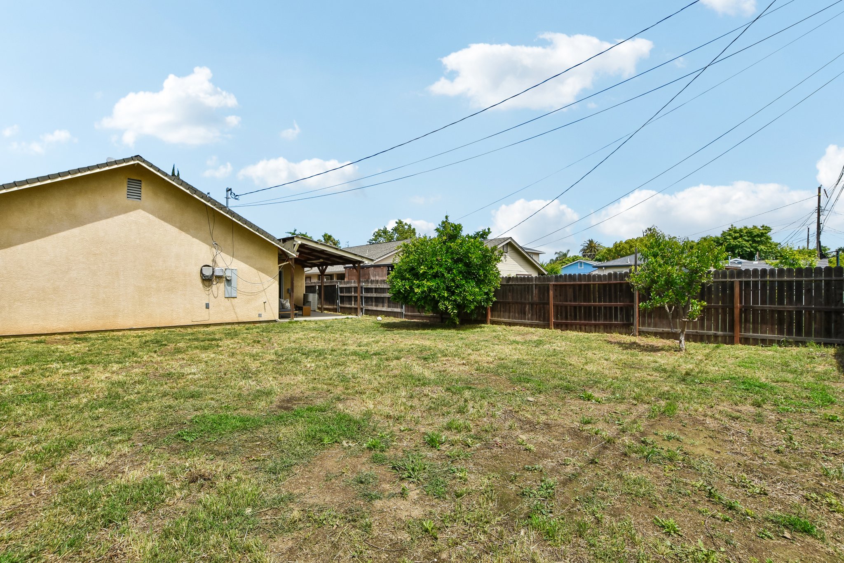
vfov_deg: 77.3
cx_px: 422
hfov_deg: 100.4
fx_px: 352
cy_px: 282
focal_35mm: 15
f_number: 8
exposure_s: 1/200
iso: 100
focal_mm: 10
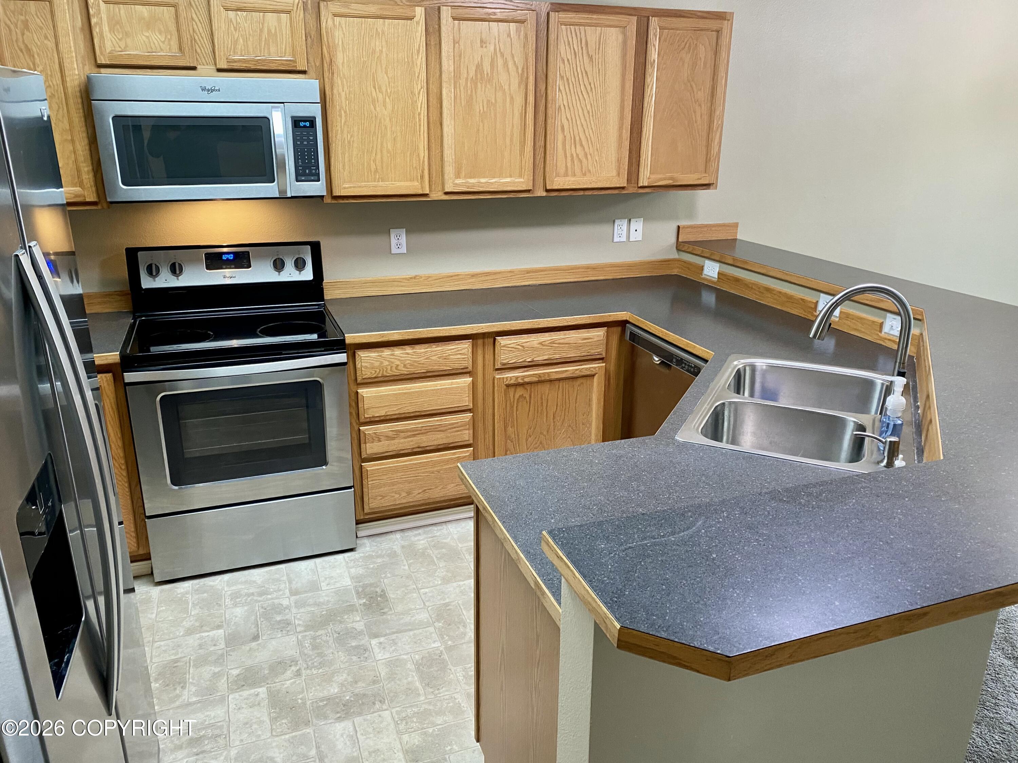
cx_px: 509
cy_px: 382
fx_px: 765
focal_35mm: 26
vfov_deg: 53.1
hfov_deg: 67.3
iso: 160
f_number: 1.8
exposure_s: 1/60
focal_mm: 4.25
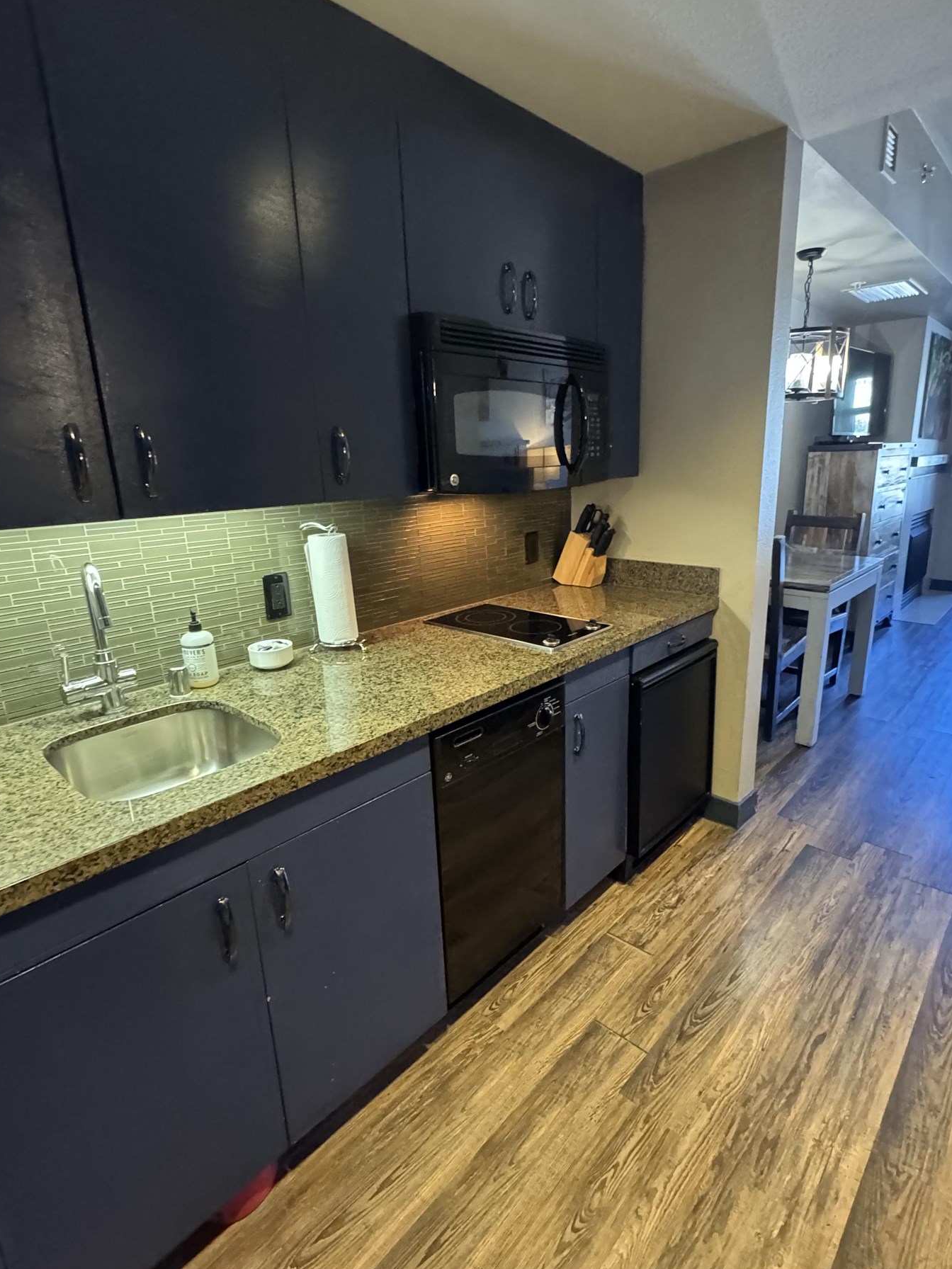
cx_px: 511
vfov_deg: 87.8
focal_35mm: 18
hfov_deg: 71.5
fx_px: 660
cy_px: 632
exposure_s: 1/60
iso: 1250
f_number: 2.2
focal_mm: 2.22
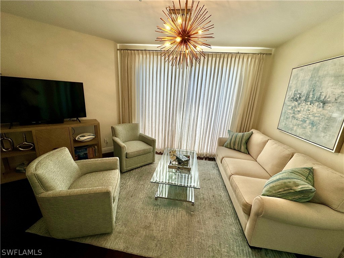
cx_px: 172
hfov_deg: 102.1
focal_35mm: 14
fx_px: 139
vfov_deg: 85.7
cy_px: 129
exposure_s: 1/209
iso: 40
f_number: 2.2
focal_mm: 2.22
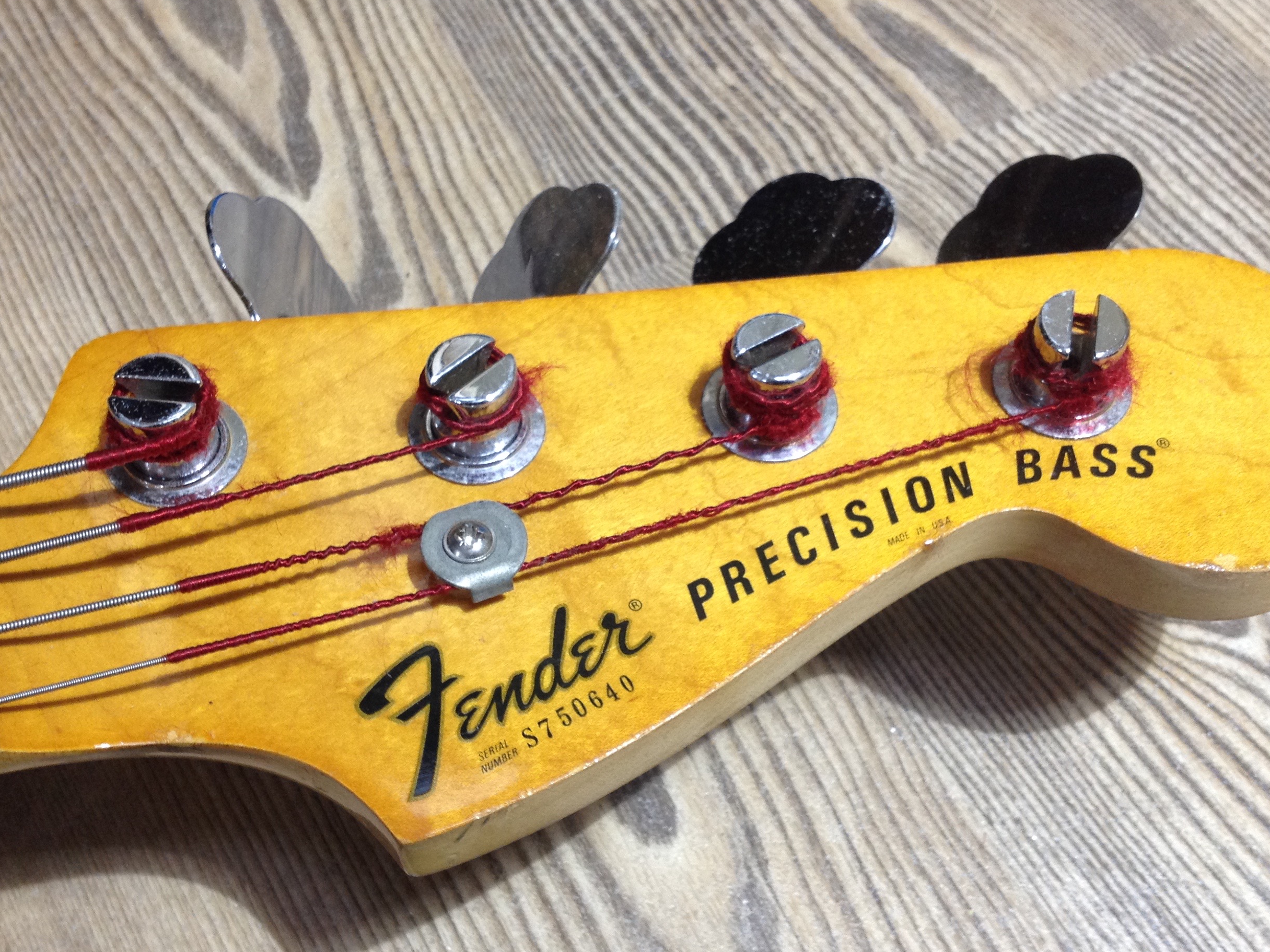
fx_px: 1724
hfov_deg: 40.4
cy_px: 515
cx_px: 583
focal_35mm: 47
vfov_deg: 30.9
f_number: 2.4
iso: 100
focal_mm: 4.28
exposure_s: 1/20
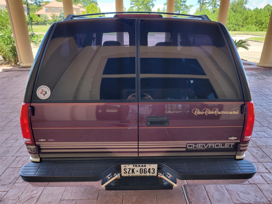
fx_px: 189
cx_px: 136
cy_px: 102
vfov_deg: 56.8
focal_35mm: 24
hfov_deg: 71.6
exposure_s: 1/120
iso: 64
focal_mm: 6.7
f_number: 1.8
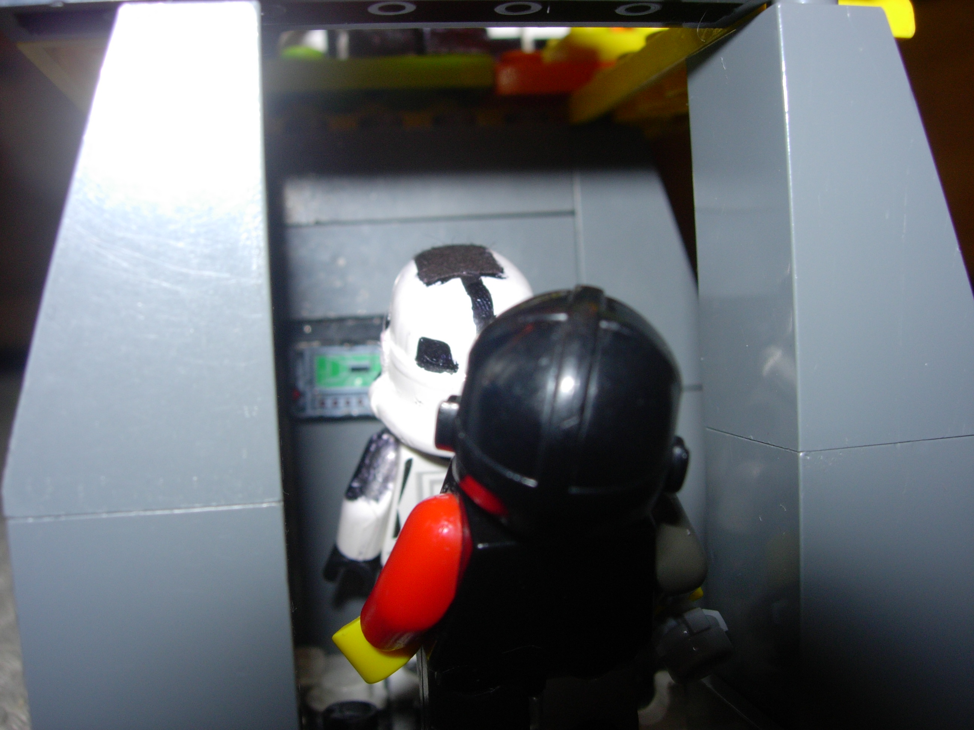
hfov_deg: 49.0
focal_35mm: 38
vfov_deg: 37.7
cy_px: 365
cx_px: 487
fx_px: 1069
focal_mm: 7.8
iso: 79
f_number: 4.8
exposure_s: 1/64
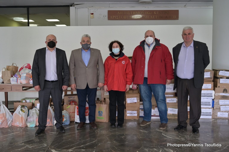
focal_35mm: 36
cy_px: 76
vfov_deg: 36.8
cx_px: 114
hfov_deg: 53.1
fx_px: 229
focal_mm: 36
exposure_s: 1/50
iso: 400
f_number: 4
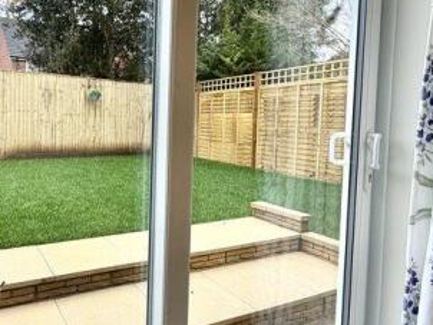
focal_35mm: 27
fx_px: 338
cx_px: 108
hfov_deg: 61.6
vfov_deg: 51.2
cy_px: 138
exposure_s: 1/121
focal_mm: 2.22
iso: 64
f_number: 2.2
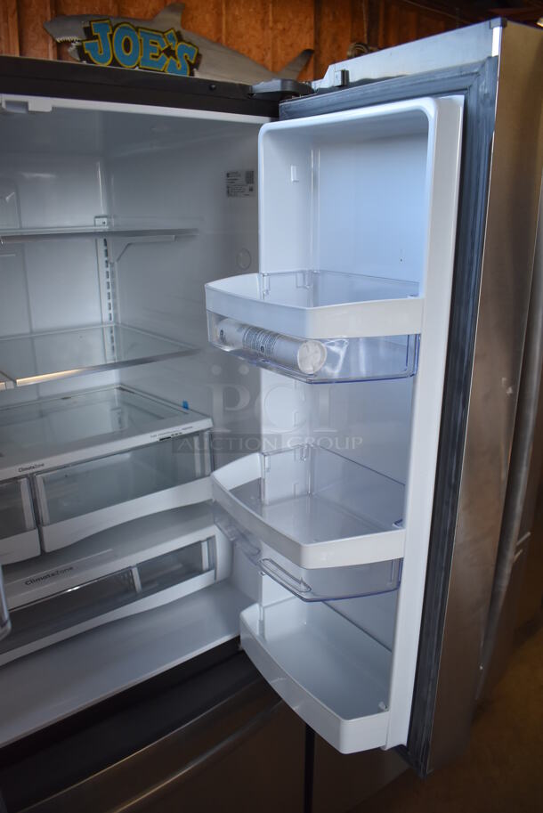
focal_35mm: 27
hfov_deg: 48.0
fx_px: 610
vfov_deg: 67.3
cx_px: 272
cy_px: 406
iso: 720
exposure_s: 1/250
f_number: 3.5
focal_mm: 18
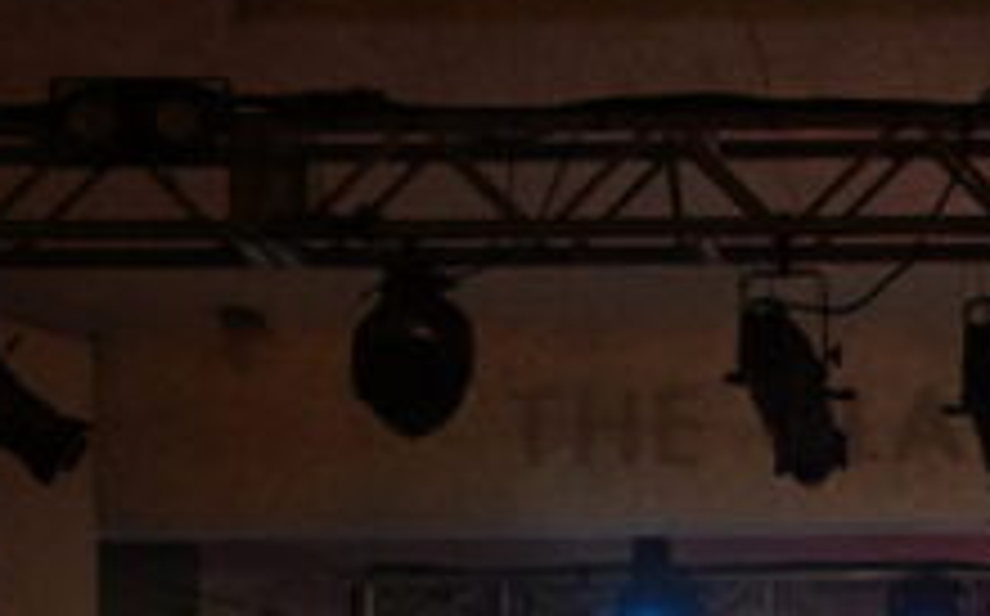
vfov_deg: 7.7
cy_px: 1084
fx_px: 4420
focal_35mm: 164
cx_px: 1454
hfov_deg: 12.2
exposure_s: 1/200
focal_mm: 46
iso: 8000
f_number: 4
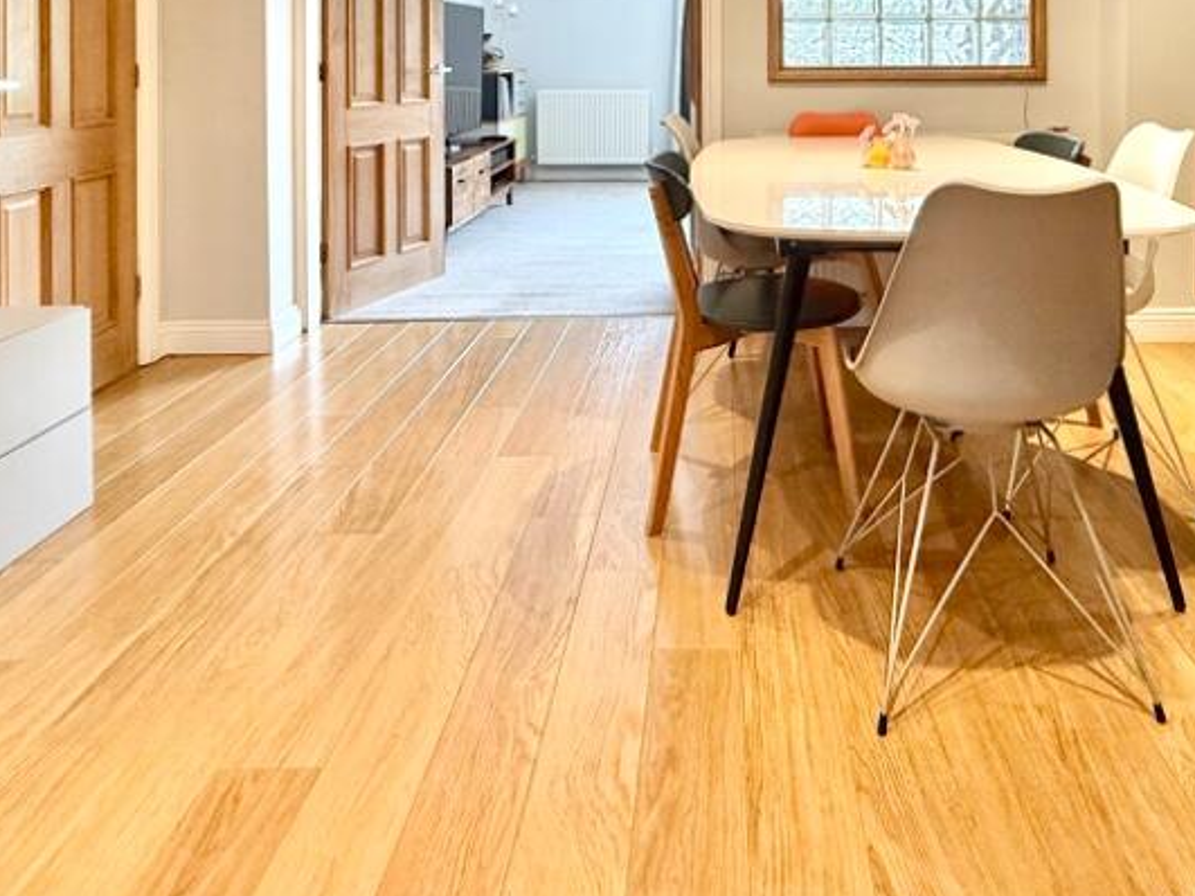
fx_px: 932
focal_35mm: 27
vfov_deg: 45.5
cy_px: 56
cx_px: 747
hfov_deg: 64.4
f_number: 2.2
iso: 200
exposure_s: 1/100
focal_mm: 2.22
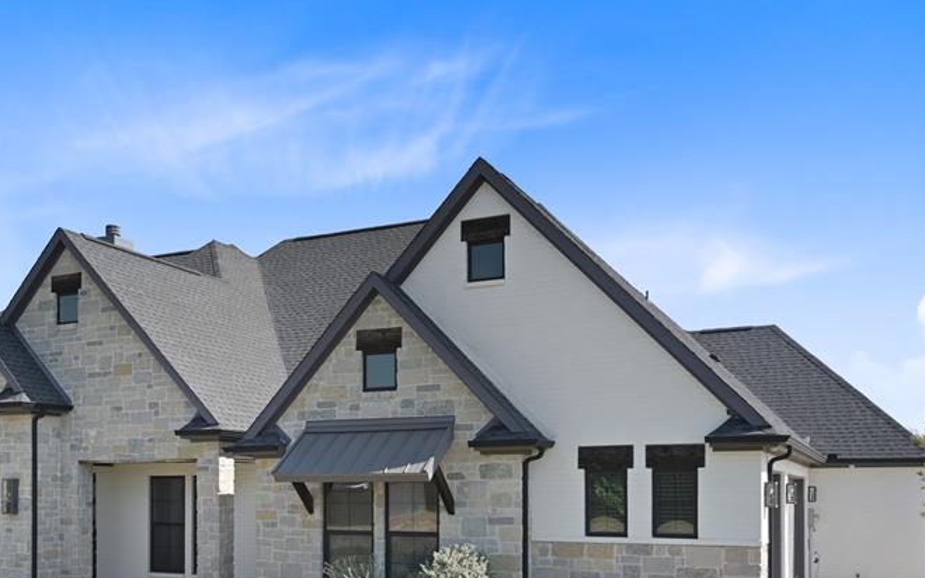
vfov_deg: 33.3
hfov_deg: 50.6
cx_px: 312
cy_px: 391
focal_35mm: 38
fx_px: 958
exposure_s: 1/250
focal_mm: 24
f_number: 8
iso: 400
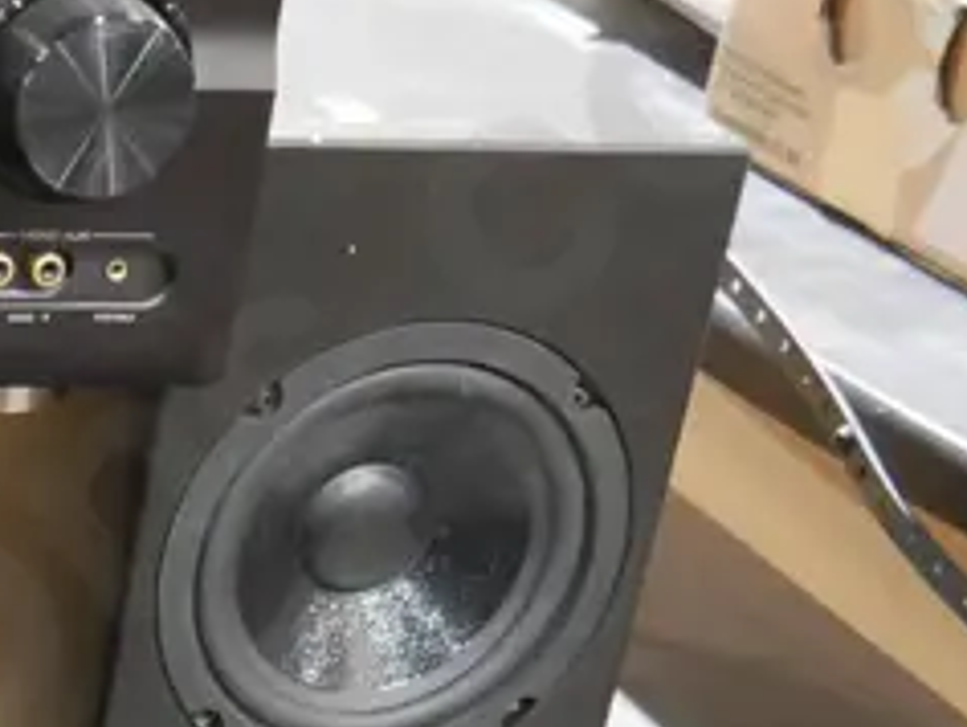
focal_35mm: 121
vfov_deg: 11.8
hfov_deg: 15.0
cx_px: -526
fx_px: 3382
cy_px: 999
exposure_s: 1/60
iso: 2500
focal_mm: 14
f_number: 3.5
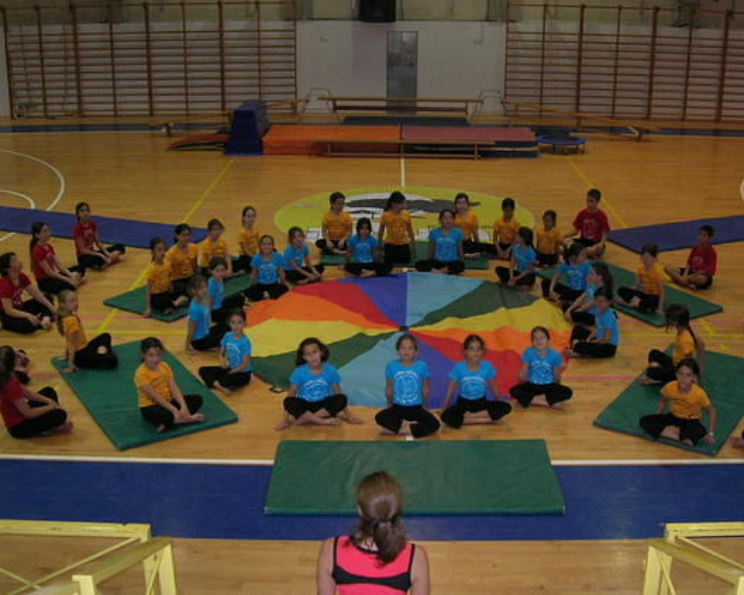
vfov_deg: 33.4
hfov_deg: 41.1
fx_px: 991
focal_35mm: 45
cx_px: 407
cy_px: 290
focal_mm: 7.8
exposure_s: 1/60.1
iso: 104
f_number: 2.8
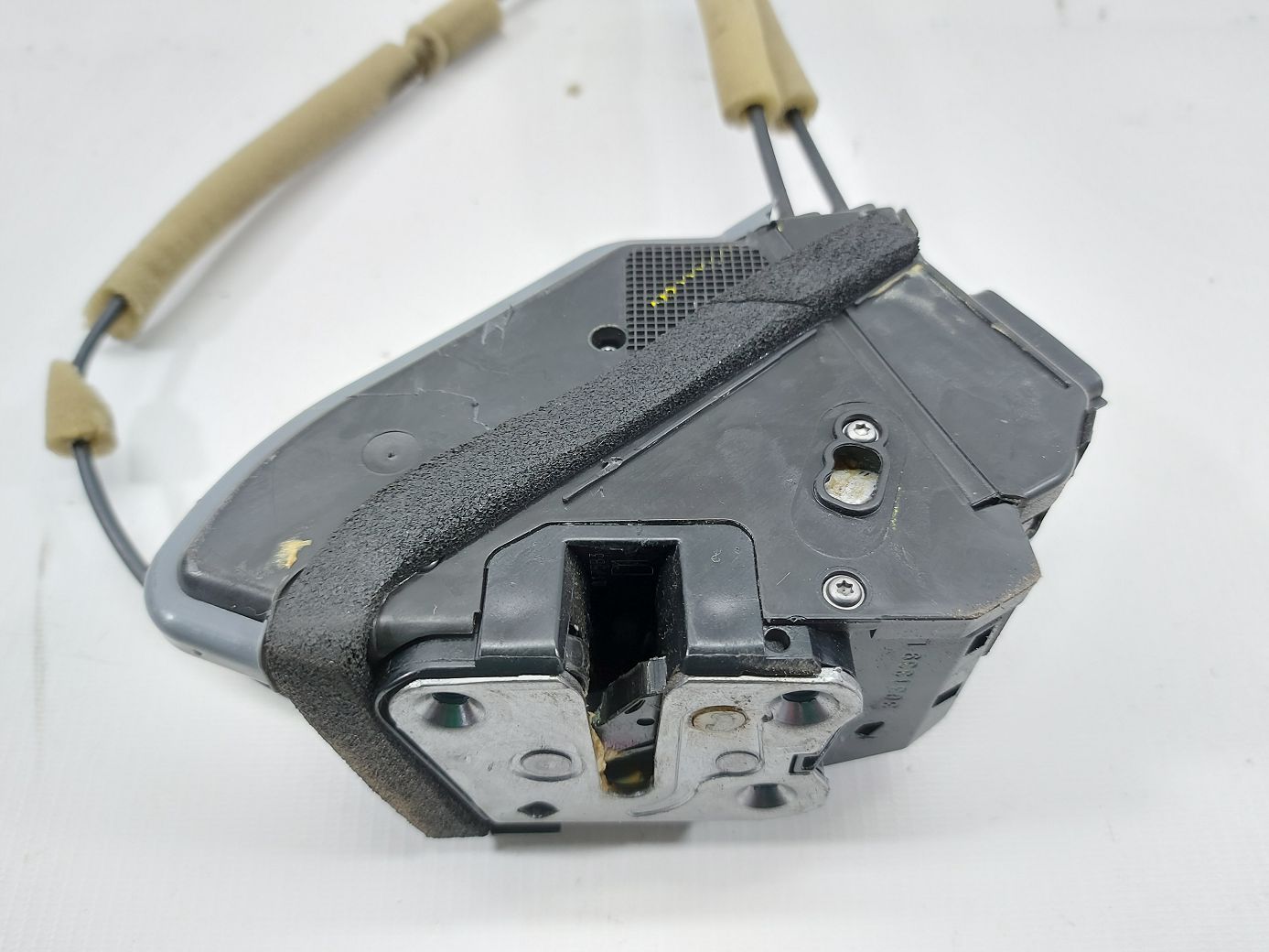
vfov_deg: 56.8
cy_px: 476
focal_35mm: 24
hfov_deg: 71.6
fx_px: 880
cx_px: 634
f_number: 1.8
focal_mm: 5.23
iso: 125
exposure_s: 1/50
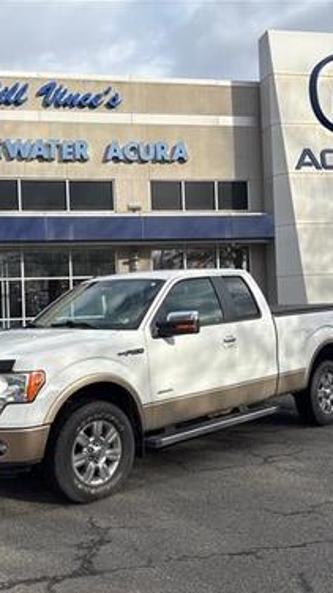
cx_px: 131
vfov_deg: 52.8
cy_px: 296
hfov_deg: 31.0
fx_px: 598
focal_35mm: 38
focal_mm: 5.96
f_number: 1.6
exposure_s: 1/1901
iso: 50
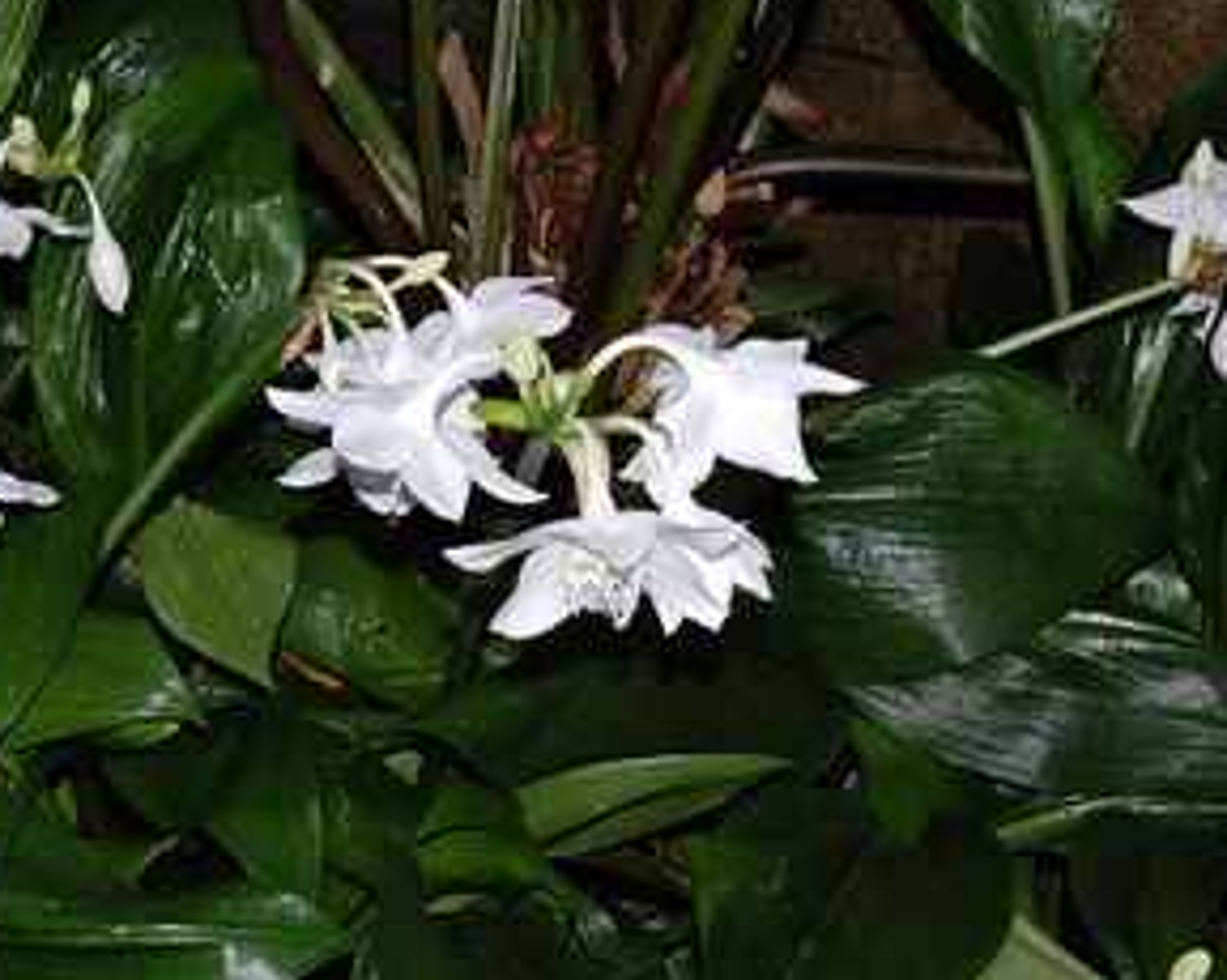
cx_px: 418
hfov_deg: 22.2
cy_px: 763
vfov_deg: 17.7
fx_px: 3121
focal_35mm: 86
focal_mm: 22
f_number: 5.6
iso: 200
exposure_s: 1/125
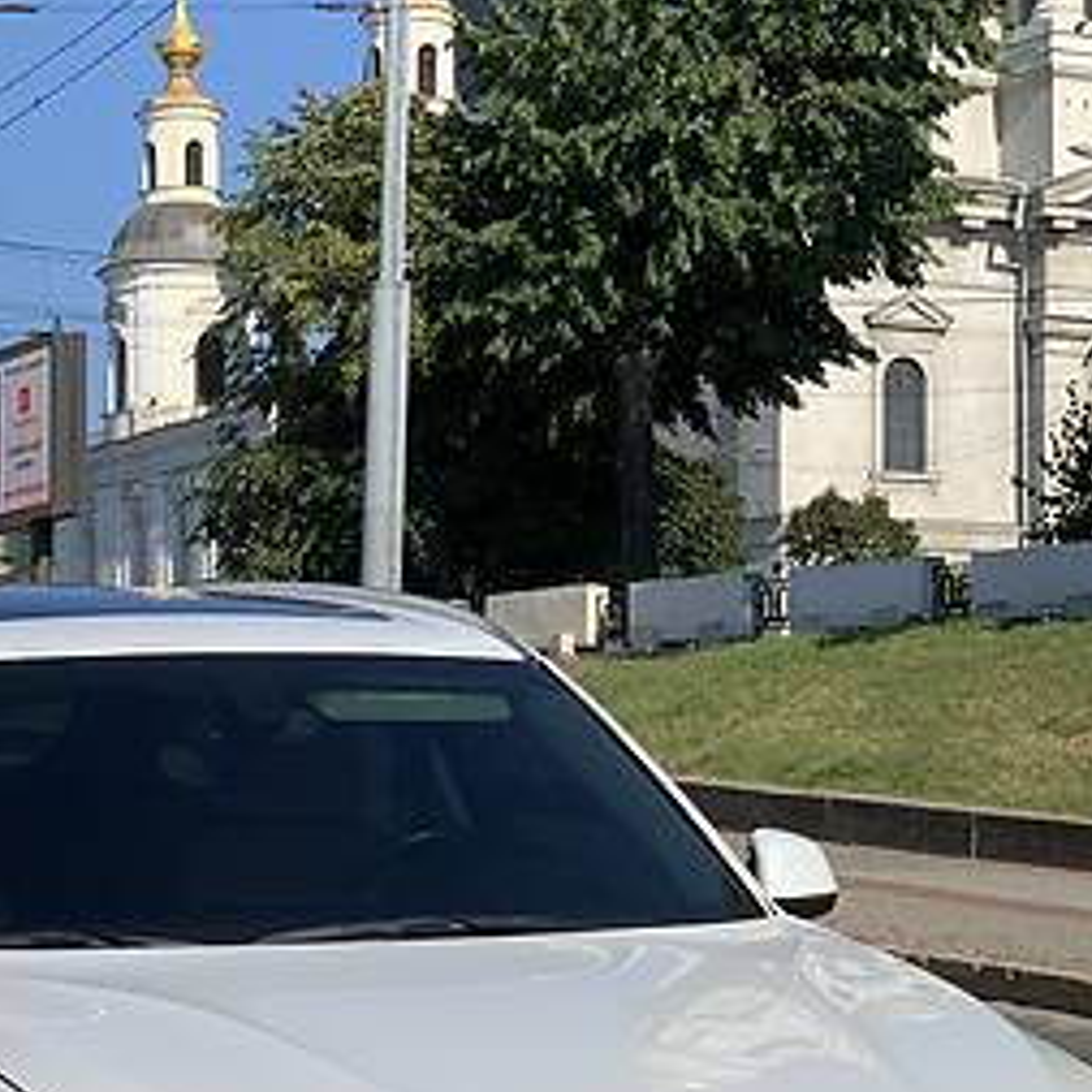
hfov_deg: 15.9
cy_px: 997
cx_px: 311
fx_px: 3890
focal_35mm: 109
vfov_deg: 15.8
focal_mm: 6
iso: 16
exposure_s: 1/1497
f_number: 2.4
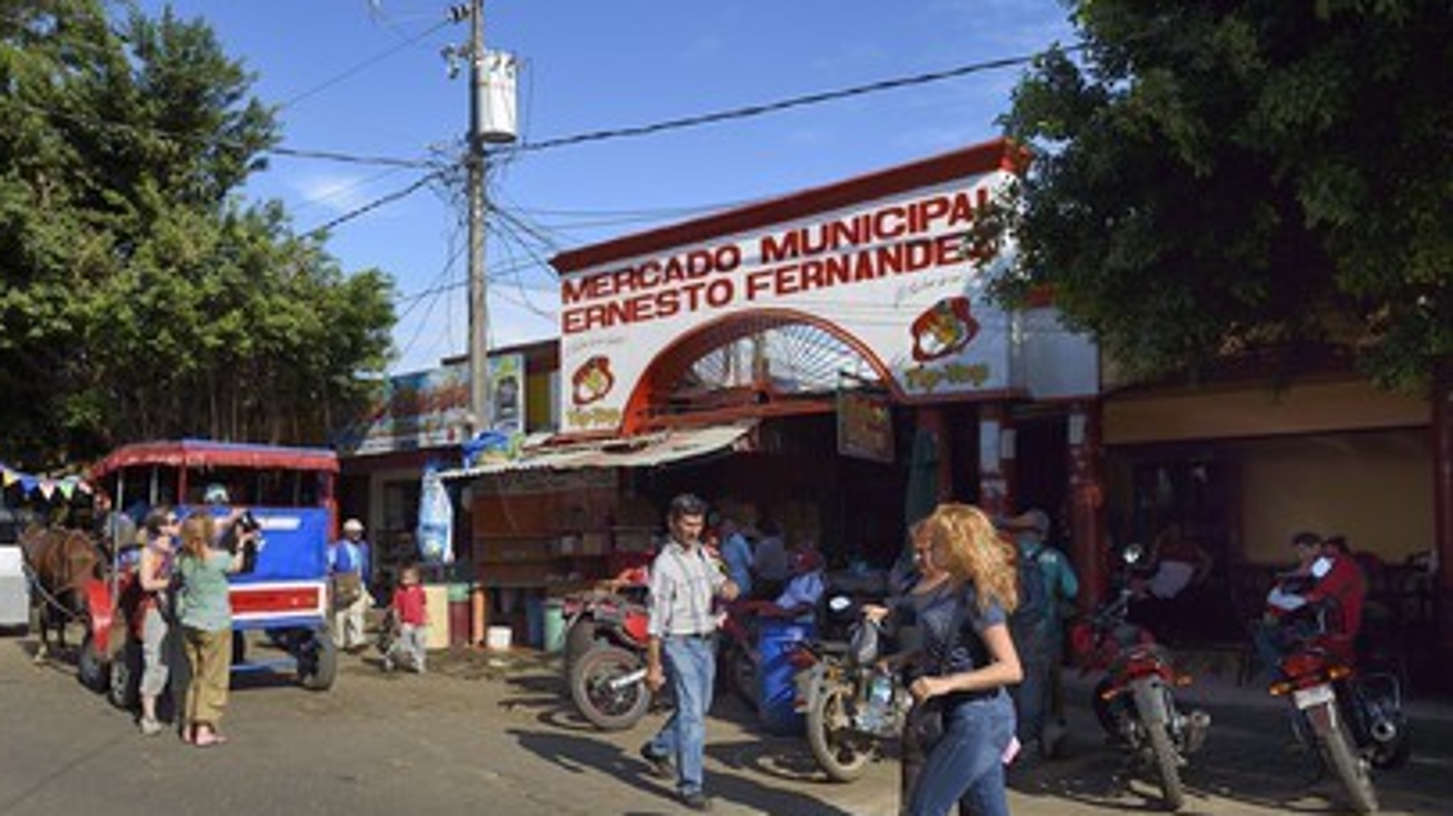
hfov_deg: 71.9
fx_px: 1001
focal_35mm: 26
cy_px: 472
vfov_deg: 44.2
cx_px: 705
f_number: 6.3
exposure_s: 1/320
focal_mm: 24
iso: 200
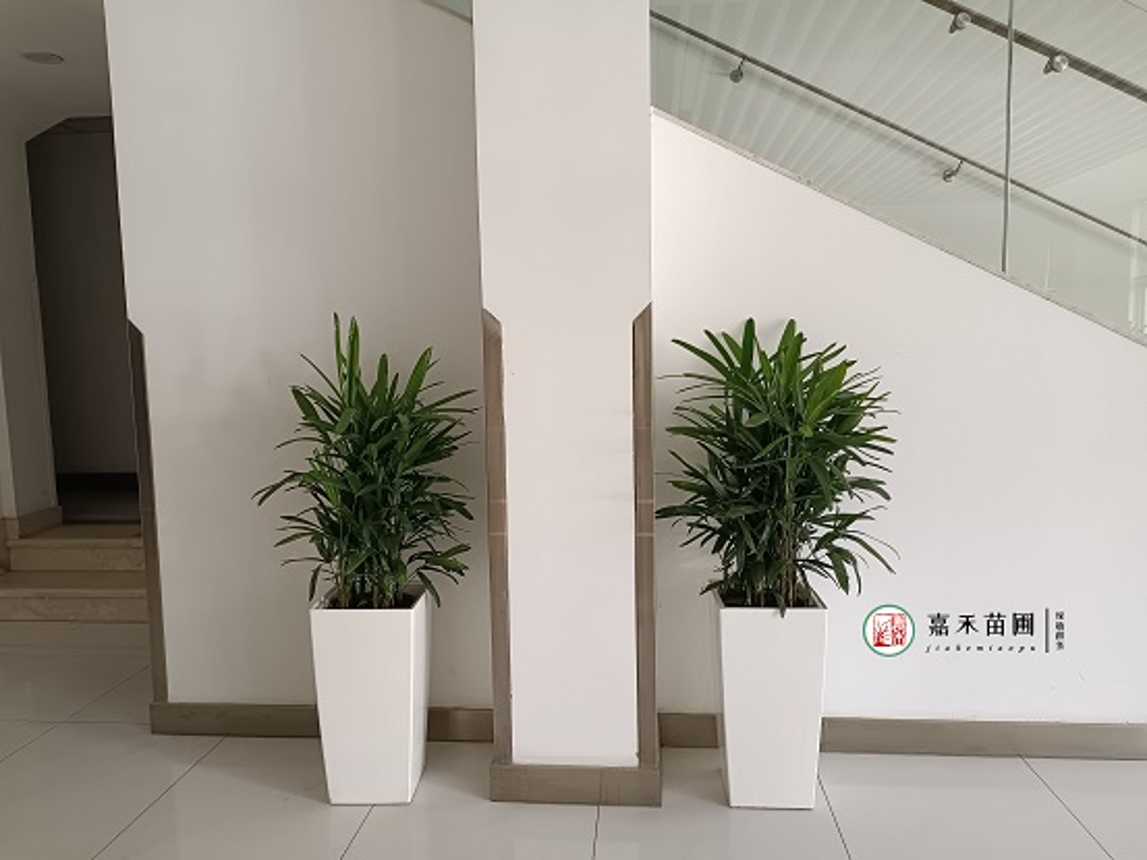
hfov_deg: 69.4
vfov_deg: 54.9
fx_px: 829
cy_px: 430
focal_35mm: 25
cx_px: 574
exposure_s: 1/50
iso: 864
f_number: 1.89
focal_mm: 4.71
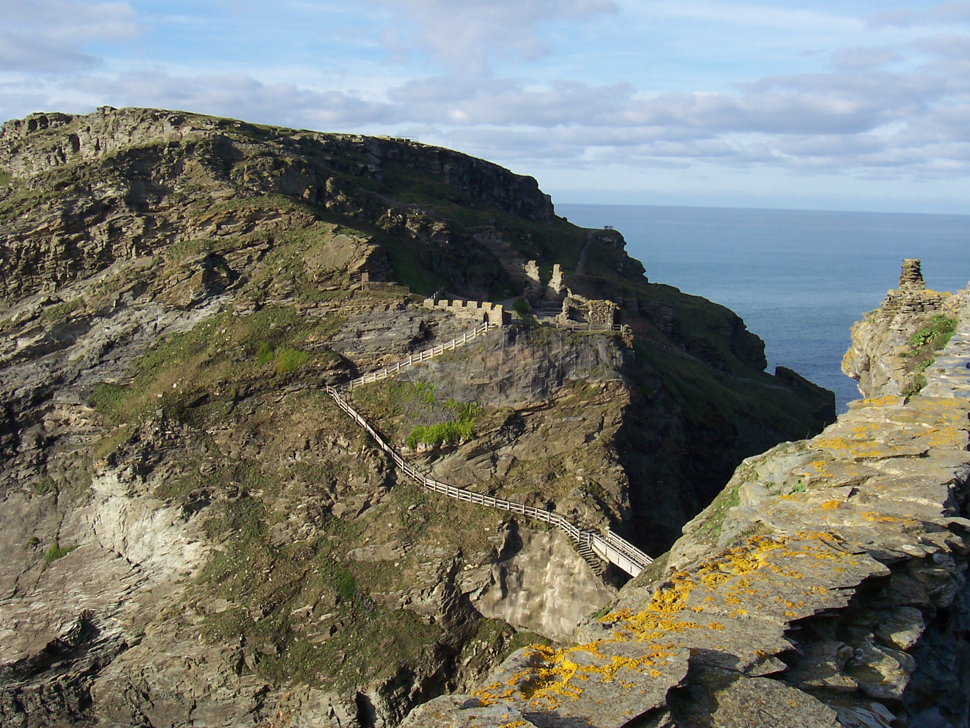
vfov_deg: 38.7
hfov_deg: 50.1
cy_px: 364
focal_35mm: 37
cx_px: 485
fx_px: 1037
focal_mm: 5.6
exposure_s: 1/350
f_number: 5.6
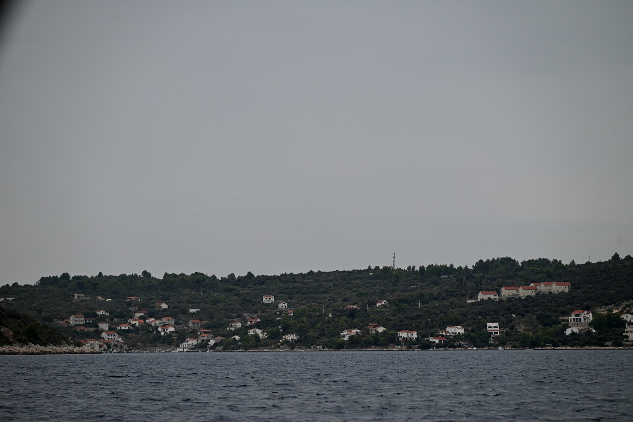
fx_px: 2726
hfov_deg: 13.2
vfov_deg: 8.9
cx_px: 316
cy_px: 211
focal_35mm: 155
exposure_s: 1/1000
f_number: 4.8
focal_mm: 155
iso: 280
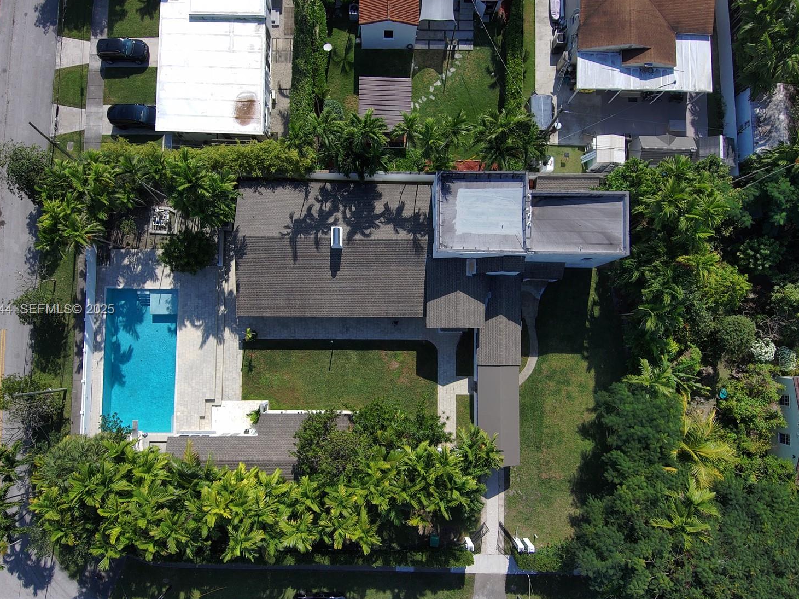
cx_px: 382
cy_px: 310
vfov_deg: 58.8
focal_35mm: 23
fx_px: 531
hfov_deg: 73.9
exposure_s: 1/1273
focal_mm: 3.7
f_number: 2.8
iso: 100
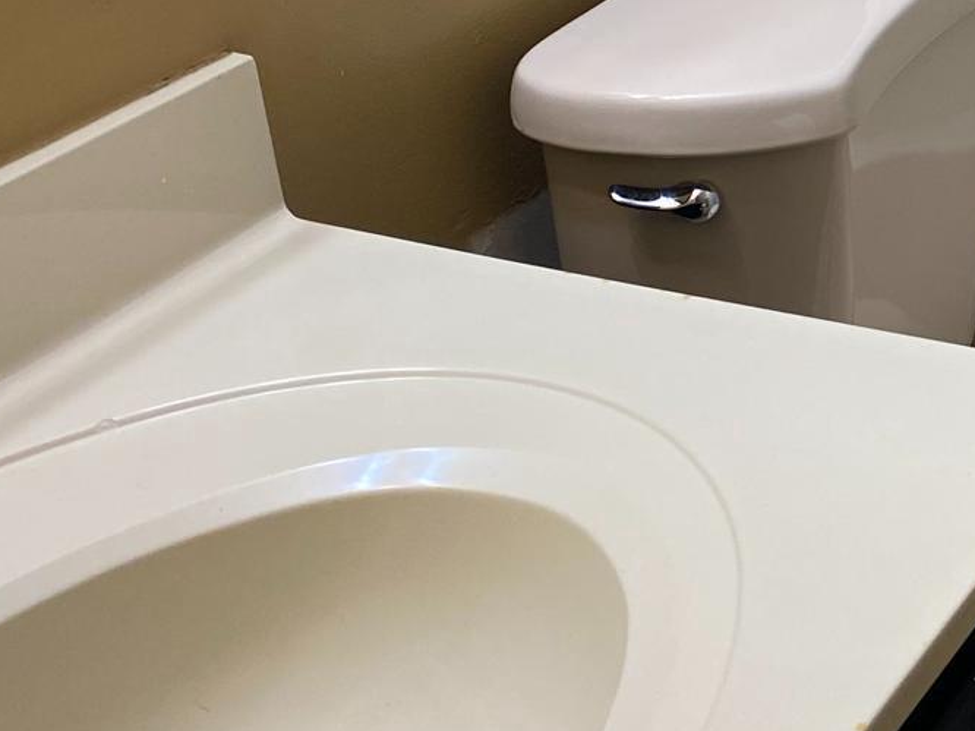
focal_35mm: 80
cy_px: -120
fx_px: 2252
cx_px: 1366
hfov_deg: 21.4
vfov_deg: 17.6
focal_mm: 4.25
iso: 125
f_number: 1.8
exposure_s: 1/120
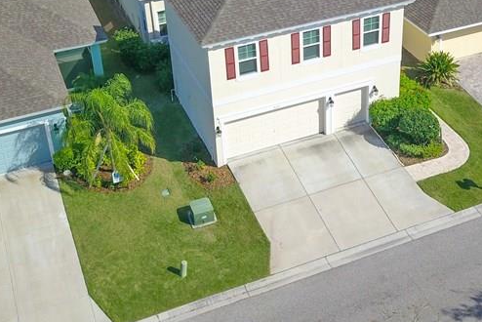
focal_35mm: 56
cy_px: 49
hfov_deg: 35.3
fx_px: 750
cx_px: 322
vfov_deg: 23.7
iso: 100
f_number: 2.2
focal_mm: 4.73
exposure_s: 1/1800
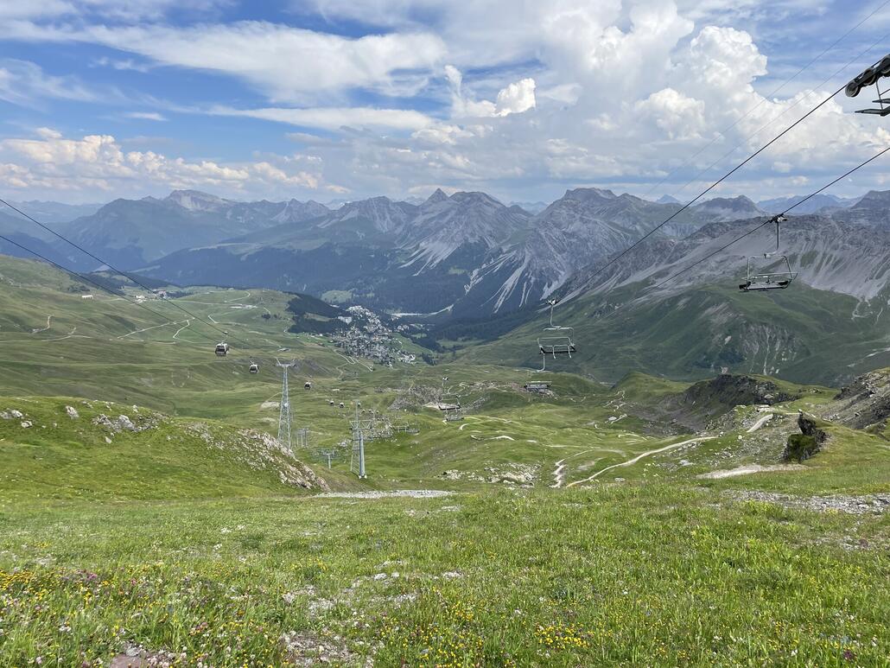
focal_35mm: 26
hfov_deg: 67.3
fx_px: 669
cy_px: 334
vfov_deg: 53.1
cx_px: 445
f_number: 1.6
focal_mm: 4.2
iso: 32
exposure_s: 1/3861
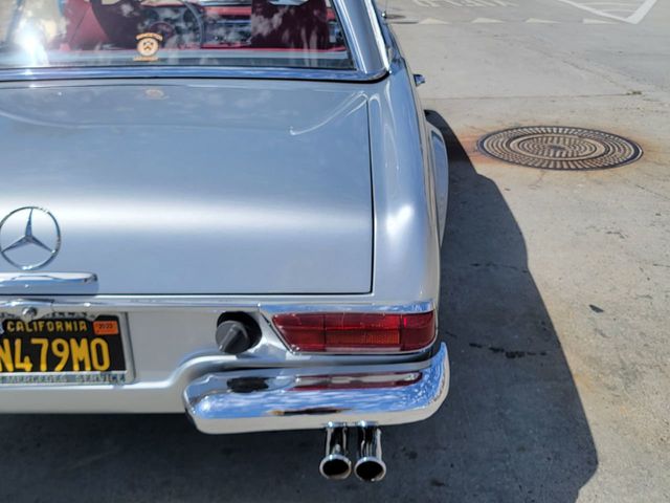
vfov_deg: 56.8
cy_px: 252
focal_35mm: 24
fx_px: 465
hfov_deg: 71.6
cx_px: 335
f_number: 1.8
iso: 16
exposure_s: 1/1667
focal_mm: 6.7
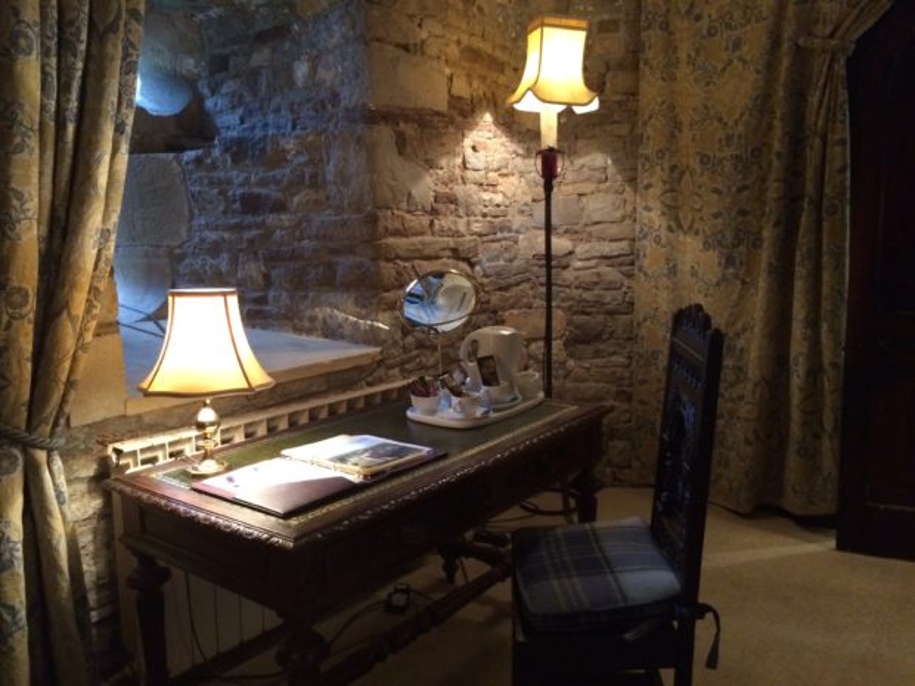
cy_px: 343
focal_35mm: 30
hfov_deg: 60.0
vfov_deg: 46.8
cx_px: 458
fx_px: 793
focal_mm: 4.12
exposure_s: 1/20
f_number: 2.2
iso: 320
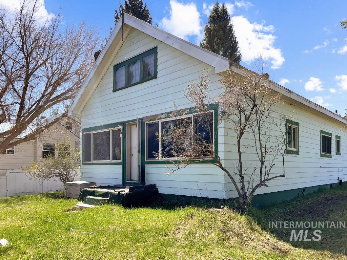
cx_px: 174
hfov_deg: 67.3
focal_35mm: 26
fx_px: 261
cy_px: 130
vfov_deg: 53.1
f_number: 1.5
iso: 50
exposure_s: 1/1838
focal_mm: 5.7
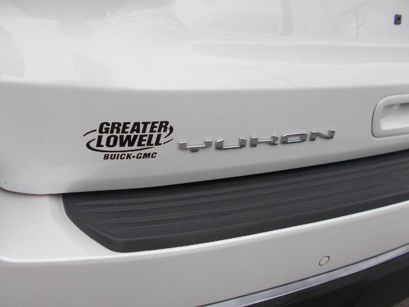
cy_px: 154
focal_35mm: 26
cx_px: 204
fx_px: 307
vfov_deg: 53.1
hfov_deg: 67.3
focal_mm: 4.6
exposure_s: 1/250
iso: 80
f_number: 3.2
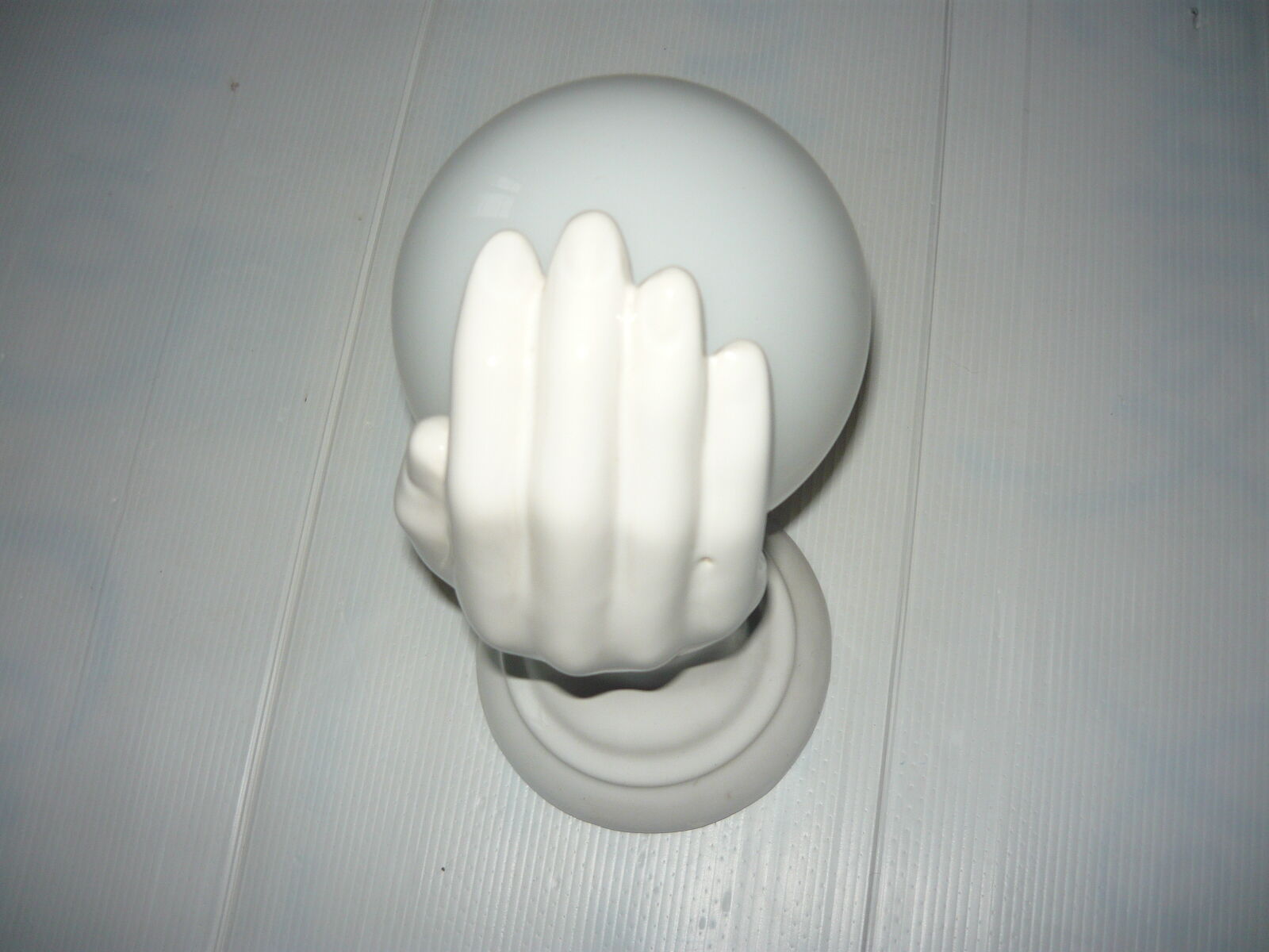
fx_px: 1210
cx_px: 634
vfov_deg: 42.9
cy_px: 476
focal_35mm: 33
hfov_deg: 55.4
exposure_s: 1/30
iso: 100
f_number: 2.8
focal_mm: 5.5
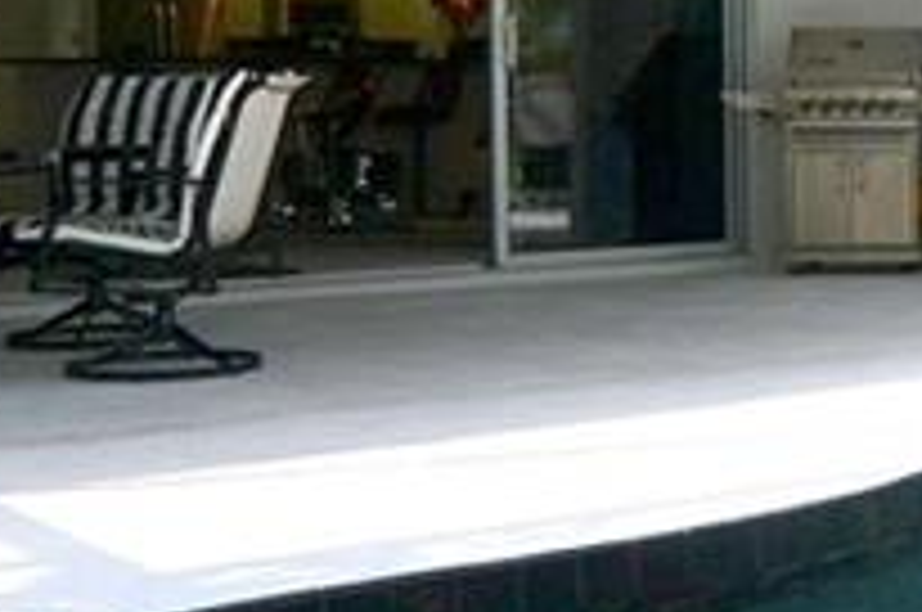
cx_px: 1295
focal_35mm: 75
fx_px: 1918
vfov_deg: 18.0
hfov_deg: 23.0
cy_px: 117
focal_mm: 10
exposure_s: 1/160
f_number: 6.3
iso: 100
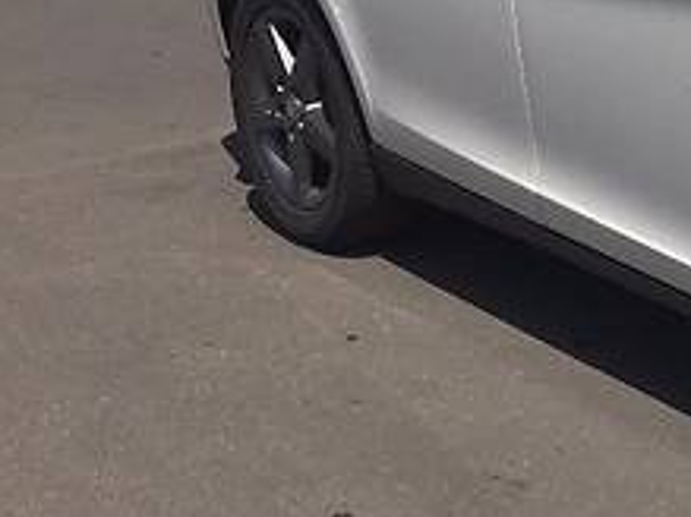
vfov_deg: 13.8
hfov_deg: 15.7
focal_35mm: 106
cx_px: 1256
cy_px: 60
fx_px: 2115
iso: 32
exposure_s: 1/5650
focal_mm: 4.2
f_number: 2.2
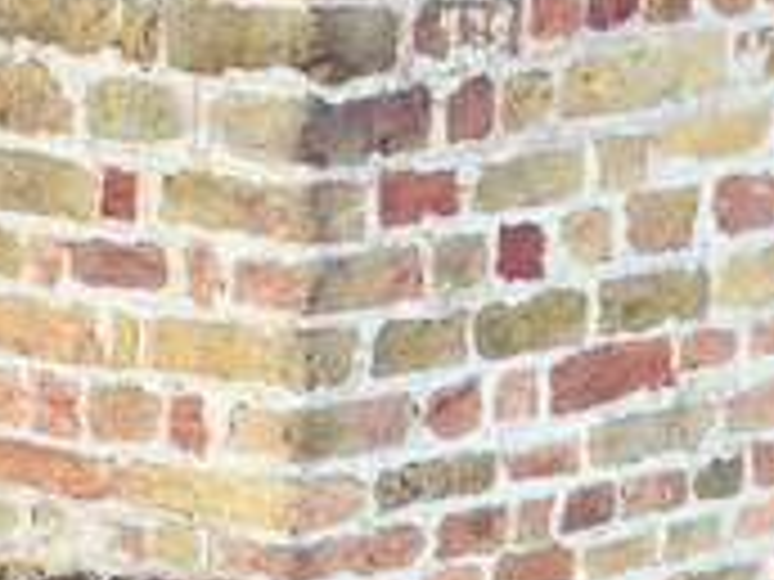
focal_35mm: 388
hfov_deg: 5.1
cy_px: 1578
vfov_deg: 3.7
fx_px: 8676
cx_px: -194
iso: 125
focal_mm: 58
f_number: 7.1
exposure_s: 1/25
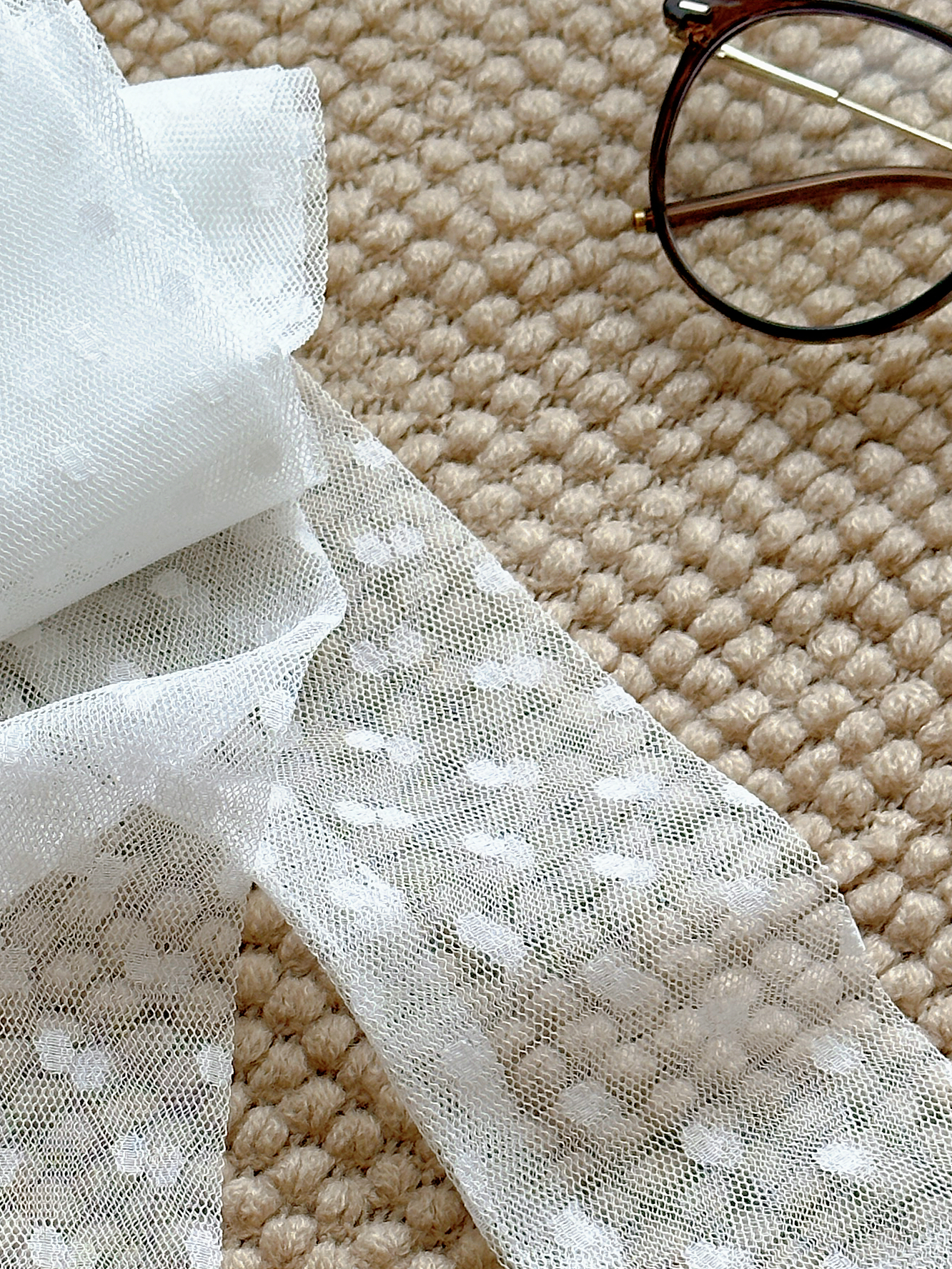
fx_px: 3997
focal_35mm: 109
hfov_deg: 13.5
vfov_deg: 18.0
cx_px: 187
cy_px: 879
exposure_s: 1/121
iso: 64
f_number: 1.78
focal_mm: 6.86
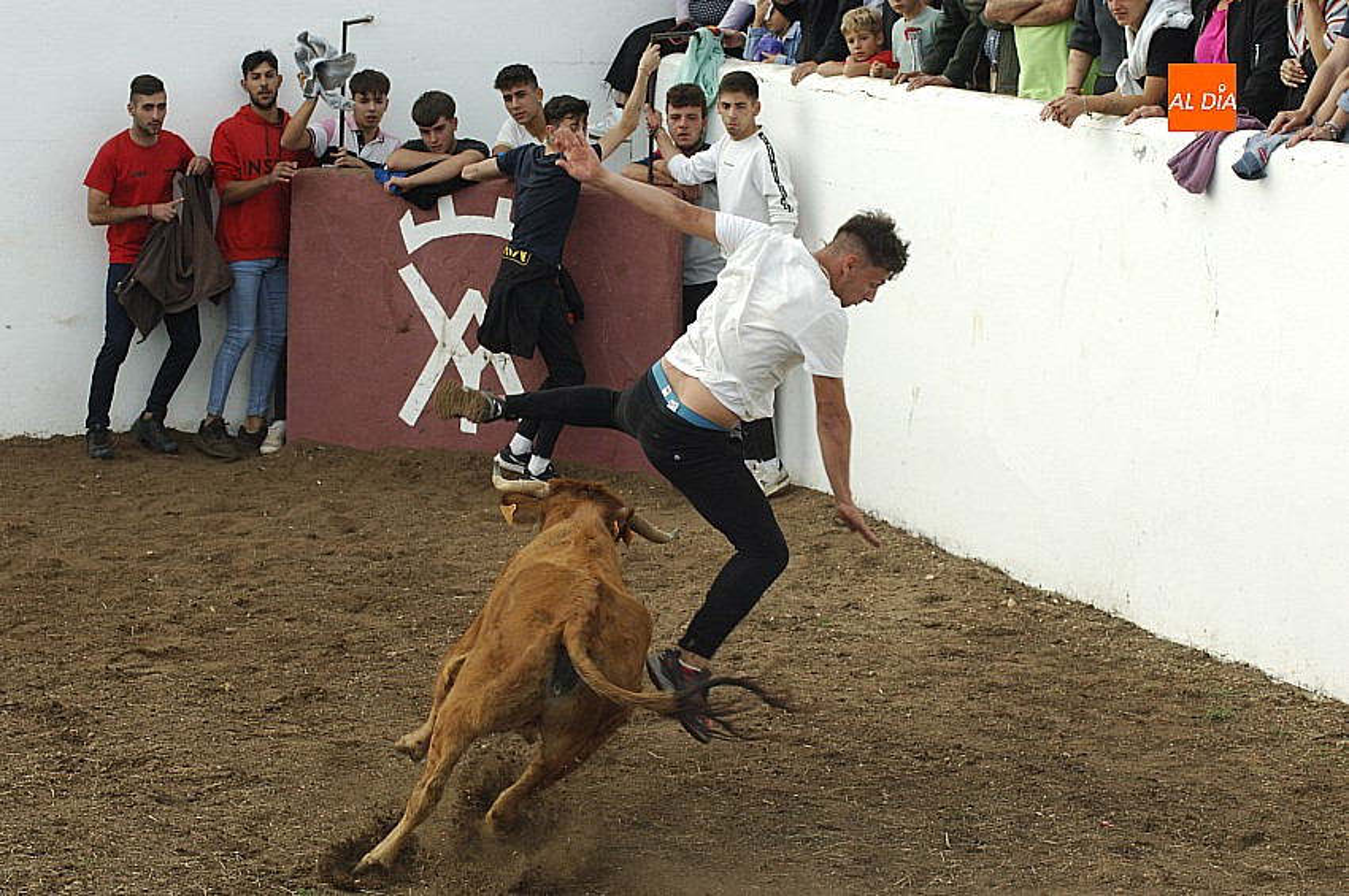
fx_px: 3931
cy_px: 448
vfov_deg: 13.0
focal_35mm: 105
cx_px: 674
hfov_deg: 19.5
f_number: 5
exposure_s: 1/400
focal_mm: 70
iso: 500
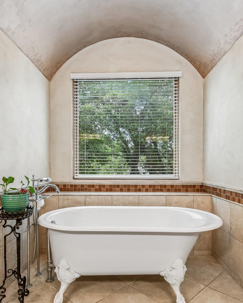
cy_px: 154
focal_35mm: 22
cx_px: 125
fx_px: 198
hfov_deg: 63.1
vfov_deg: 75.0
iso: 400
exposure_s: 1/13
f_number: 8
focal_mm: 10
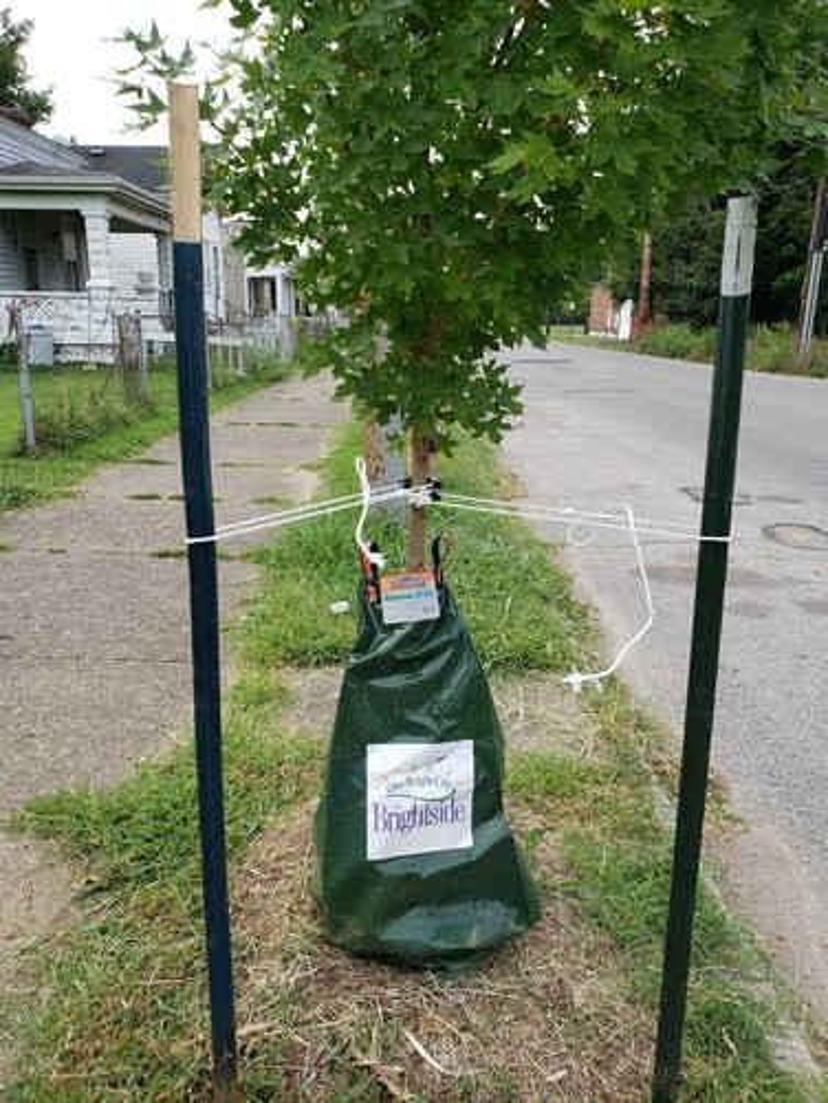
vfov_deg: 67.3
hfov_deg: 53.1
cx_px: 414
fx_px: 829
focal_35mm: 26
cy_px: 552
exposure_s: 1/478
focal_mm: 4.3
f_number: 2.4
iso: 50
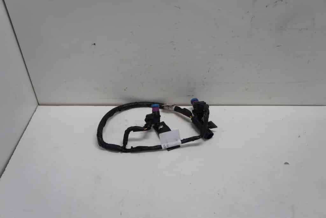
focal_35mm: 30
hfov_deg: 61.9
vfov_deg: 43.6
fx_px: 272
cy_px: 109
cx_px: 163
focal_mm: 20
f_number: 4.5
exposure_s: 1/60
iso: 100
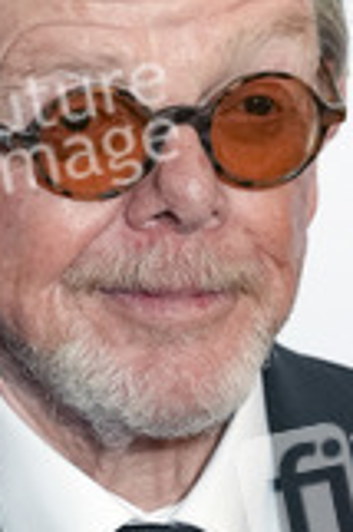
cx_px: 107
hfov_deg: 2.5
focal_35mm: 557
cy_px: 307
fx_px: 8210
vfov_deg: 3.7
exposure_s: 1/400
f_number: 7.1
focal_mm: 224
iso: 8000
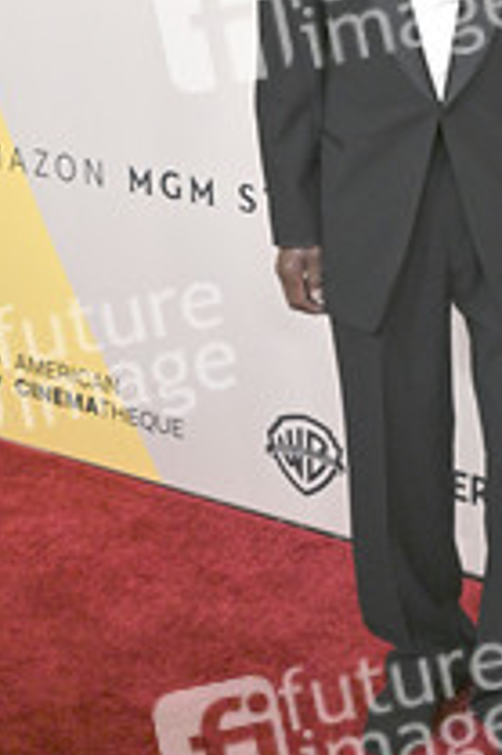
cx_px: 444
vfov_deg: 28.8
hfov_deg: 19.4
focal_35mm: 69
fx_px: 1446
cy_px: 188
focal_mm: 36
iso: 2000
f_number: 5.6
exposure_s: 1/320
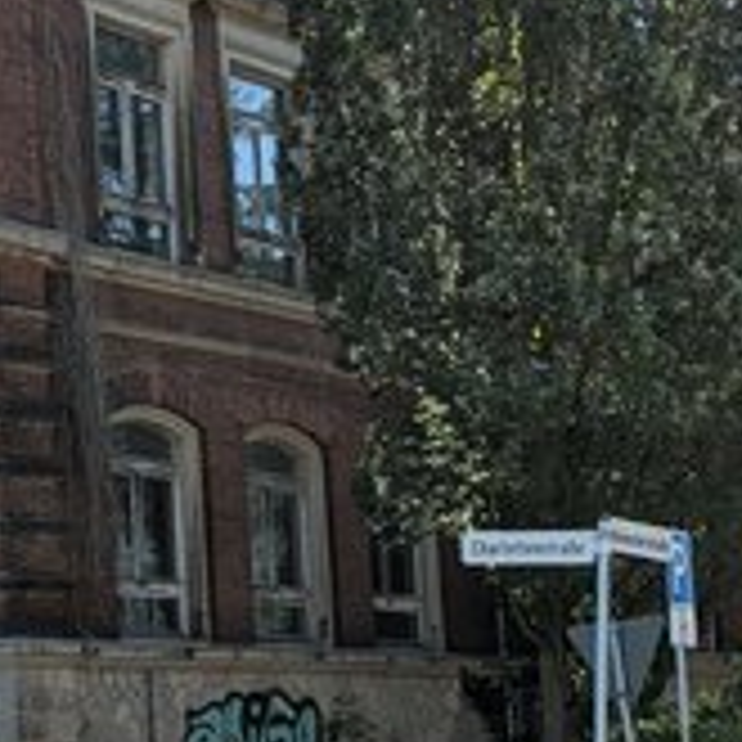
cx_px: 115
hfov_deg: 15.7
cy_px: 562
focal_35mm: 110
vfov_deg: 15.8
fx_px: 2668
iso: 45
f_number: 1.89
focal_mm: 5.43
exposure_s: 1/2841
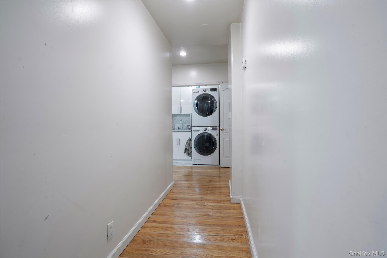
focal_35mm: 16
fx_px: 172
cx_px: 194
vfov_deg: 73.7
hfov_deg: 96.7
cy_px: 129
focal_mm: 16
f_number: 8
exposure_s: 1/6
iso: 100
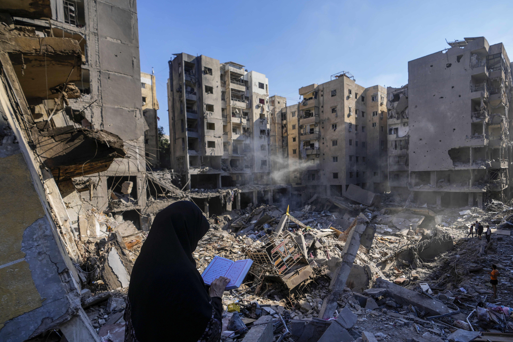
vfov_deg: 67.2
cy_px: 187
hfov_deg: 89.9
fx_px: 256
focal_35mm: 18
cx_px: 275
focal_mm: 16
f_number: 4
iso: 125
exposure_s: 1/1000
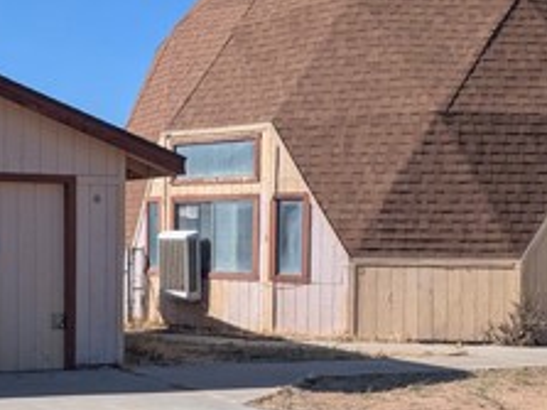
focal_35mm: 69
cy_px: 274
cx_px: 135
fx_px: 1090
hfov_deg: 27.8
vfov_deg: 21.2
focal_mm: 6.81
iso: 46
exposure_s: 1/2096
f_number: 1.85
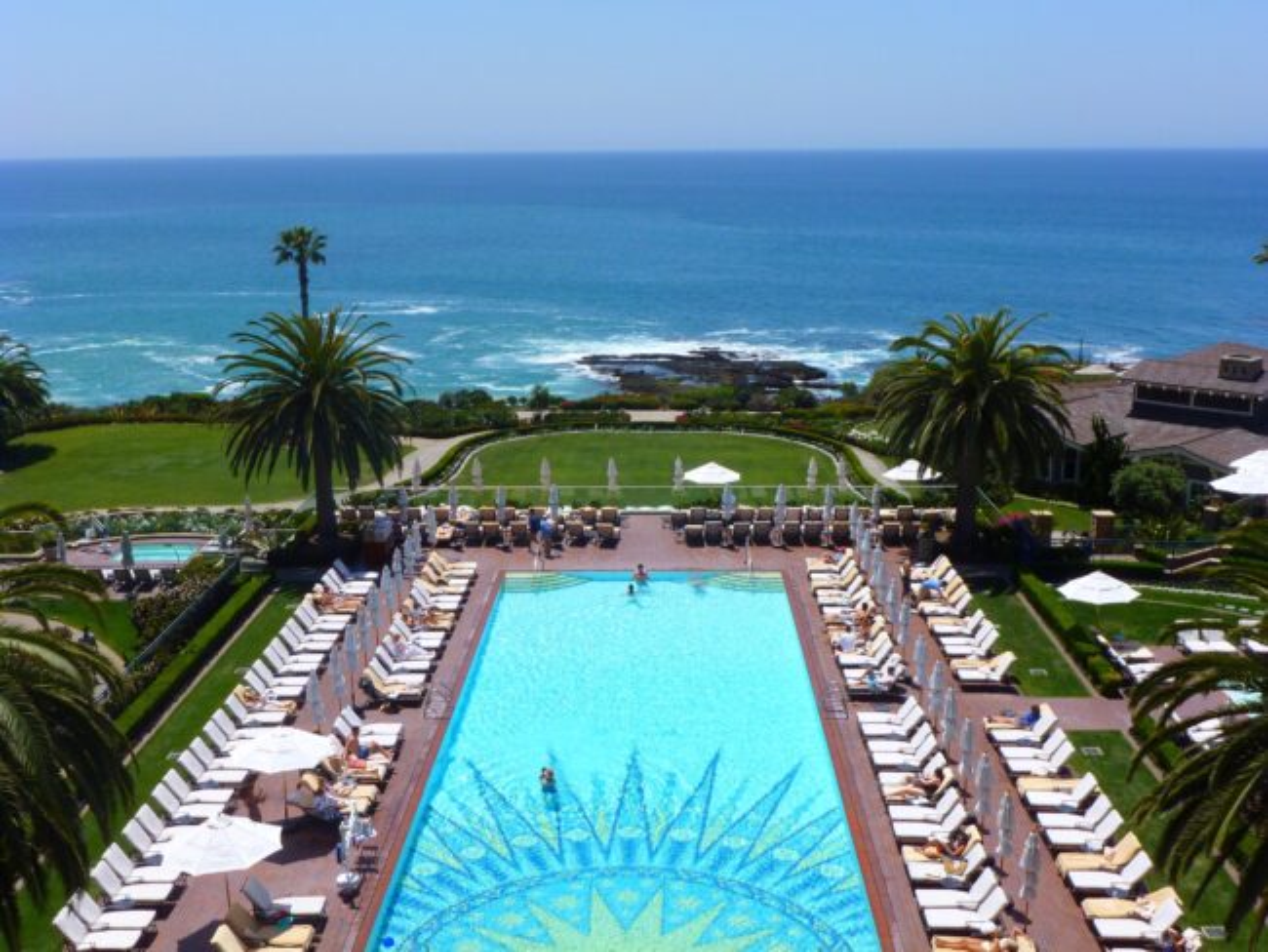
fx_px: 1392
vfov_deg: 37.7
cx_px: 634
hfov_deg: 49.0
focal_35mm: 38
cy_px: 476
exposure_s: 1/500
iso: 100
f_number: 5.6
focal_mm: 6.8
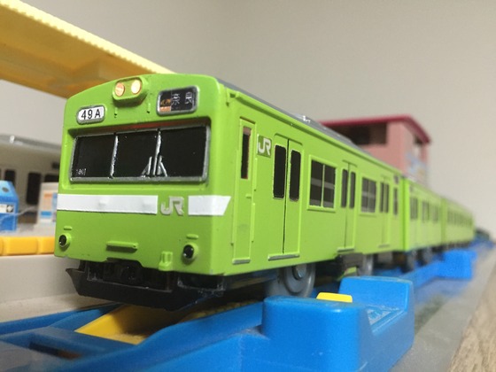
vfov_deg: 48.2
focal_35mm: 29
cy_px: 186
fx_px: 416
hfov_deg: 61.7
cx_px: 248
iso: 250
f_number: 2.2
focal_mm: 4.15
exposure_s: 1/20
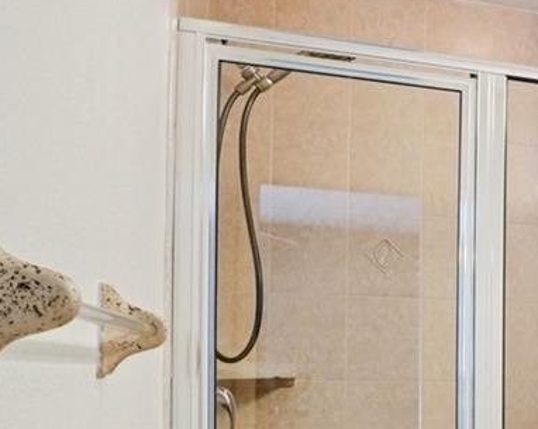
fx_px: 939
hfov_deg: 23.2
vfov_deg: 24.9
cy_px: 392
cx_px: 875
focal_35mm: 59
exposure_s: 1/30
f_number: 8
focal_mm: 10
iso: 800
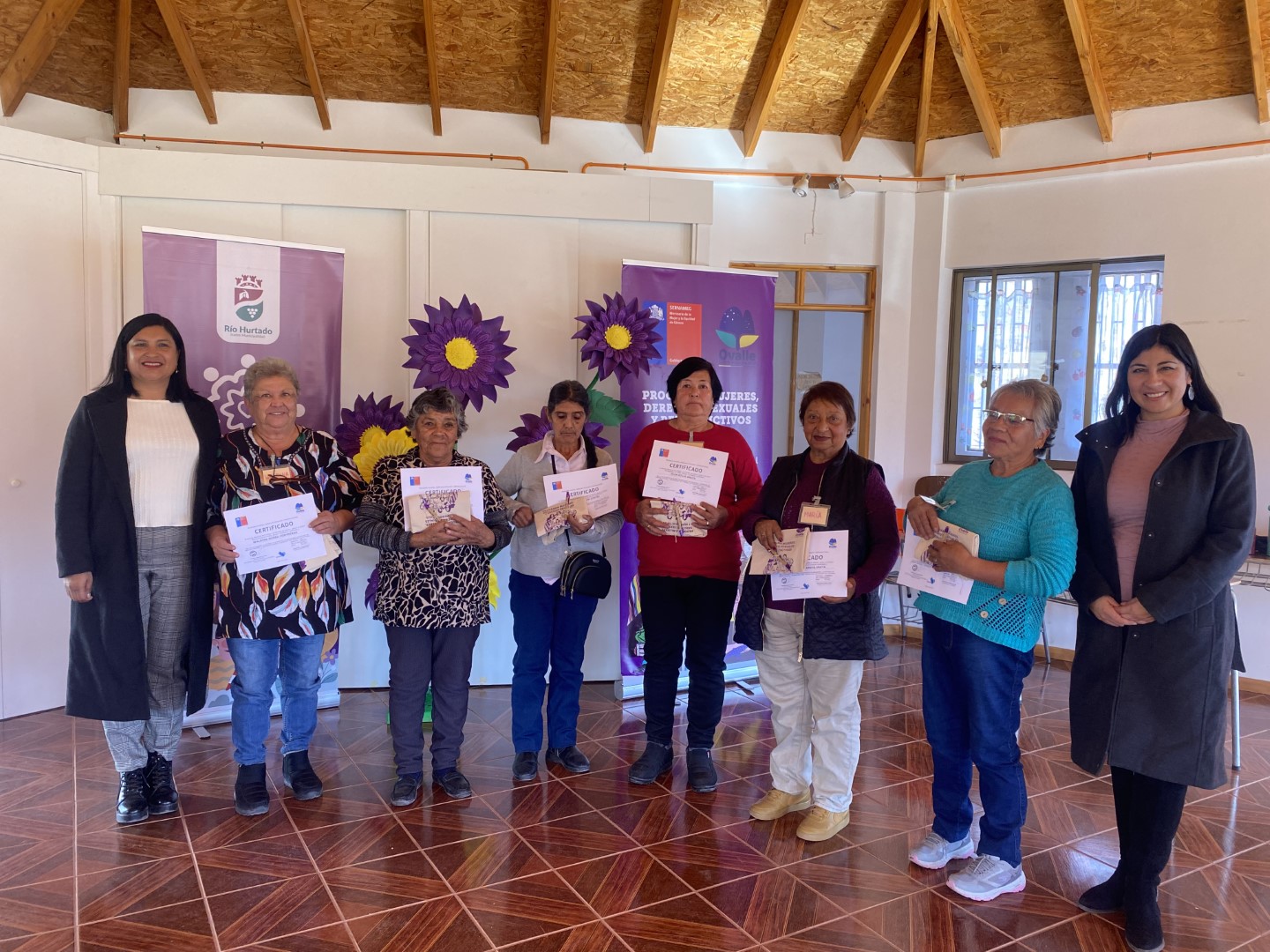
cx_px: 635
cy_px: 476
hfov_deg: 67.3
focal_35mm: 26
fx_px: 954
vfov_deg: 53.1
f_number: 1.8
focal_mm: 4.25
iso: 125
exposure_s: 1/121
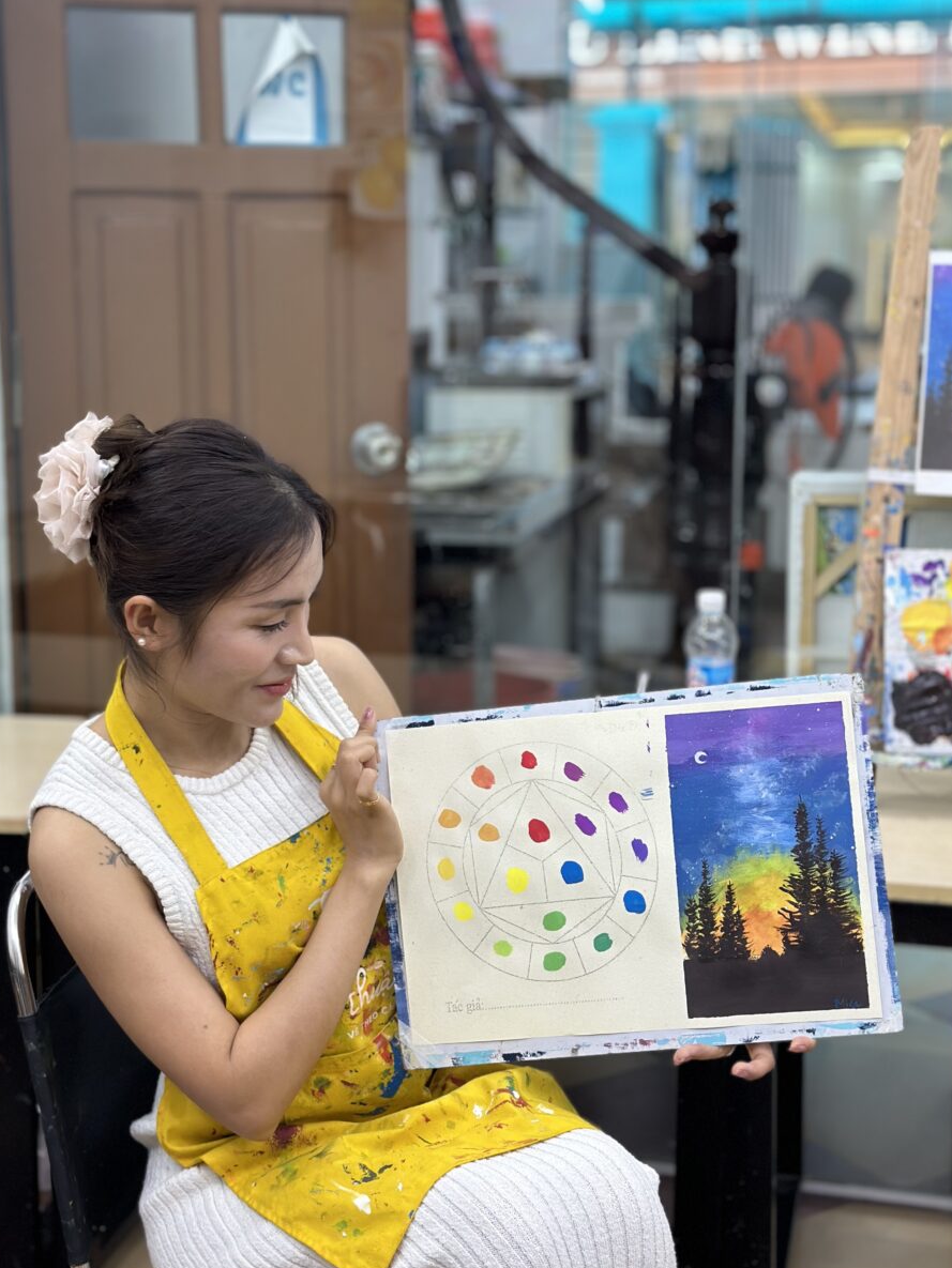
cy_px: 602
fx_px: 1980
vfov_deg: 35.5
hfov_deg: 27.0
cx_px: 433
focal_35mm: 54
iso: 125
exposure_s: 1/100
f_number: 1.78
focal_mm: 6.86
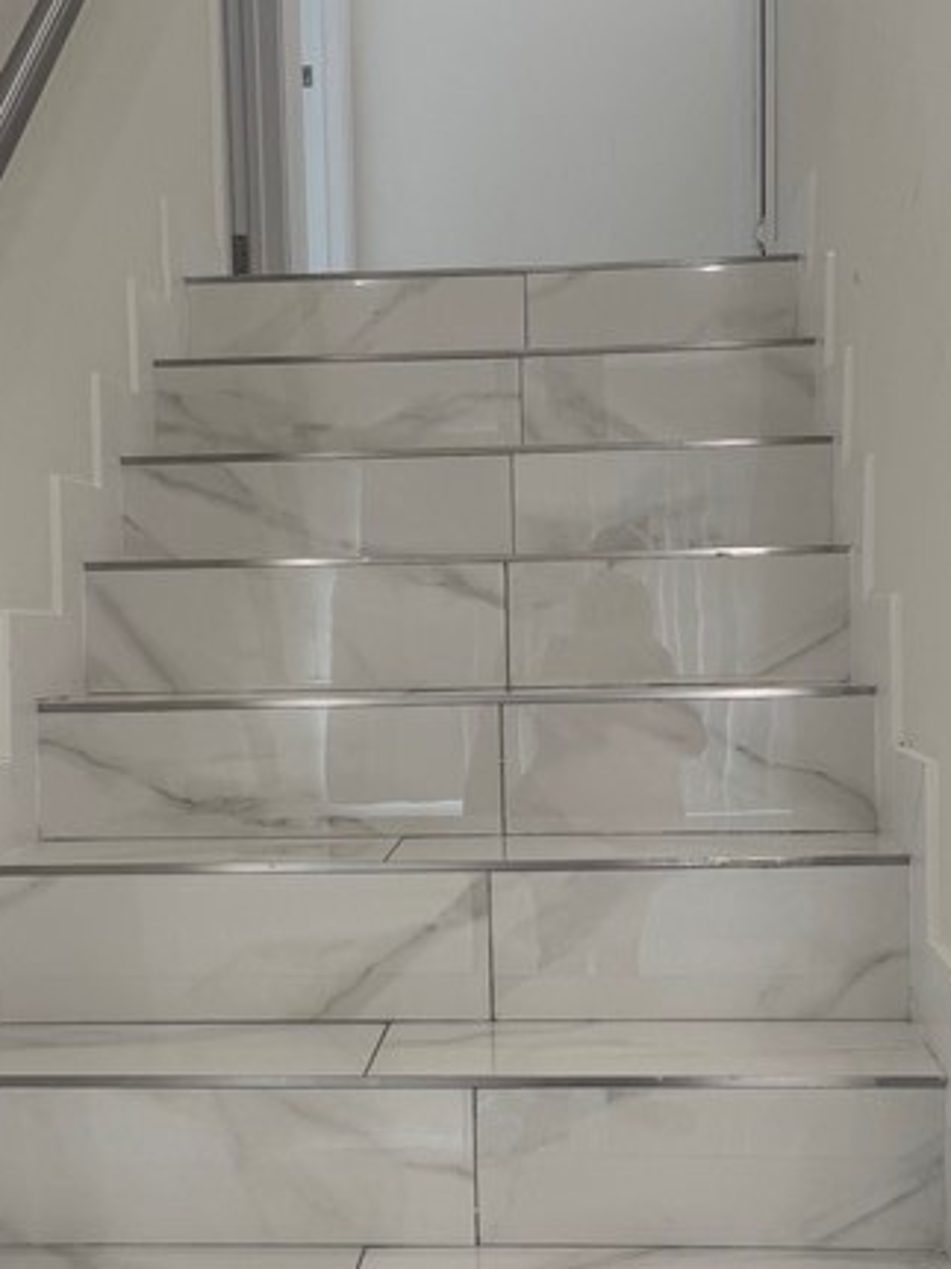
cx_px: 427
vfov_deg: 33.8
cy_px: 704
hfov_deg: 25.6
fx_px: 2089
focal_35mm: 57
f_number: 1.78
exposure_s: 1/120
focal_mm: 6.76
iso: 100
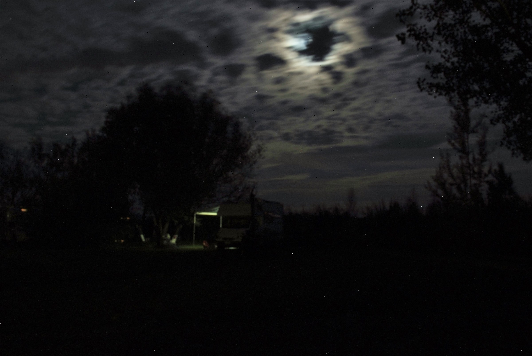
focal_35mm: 36
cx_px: 266
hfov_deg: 53.1
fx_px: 533
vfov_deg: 37.0
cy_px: 178
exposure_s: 30
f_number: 11
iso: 100
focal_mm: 24
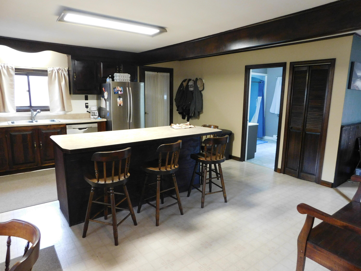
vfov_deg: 58.9
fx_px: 240
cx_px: 180
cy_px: 136
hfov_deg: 73.9
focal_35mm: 23
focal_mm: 4
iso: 400
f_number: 3
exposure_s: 1/15
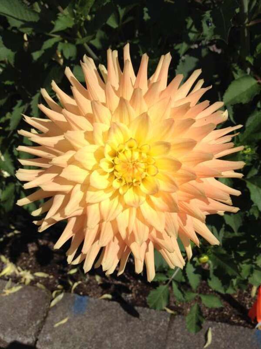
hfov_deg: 40.7
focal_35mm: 35
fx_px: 352
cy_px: 174
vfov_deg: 52.6
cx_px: 130
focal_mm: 4.28
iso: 50
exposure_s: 1/3690
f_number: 2.4
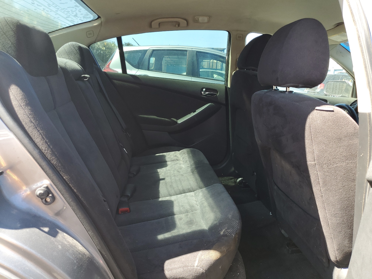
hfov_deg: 67.3
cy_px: 140
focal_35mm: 26
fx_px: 279
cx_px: 186
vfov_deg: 53.1
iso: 50
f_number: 1.5
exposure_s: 1/213
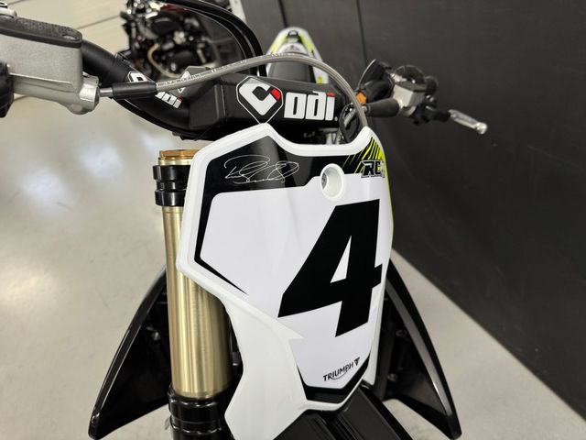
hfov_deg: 71.6
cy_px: 220
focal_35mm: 24
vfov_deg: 56.8
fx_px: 406
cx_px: 293
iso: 160
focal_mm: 6.76
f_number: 1.78
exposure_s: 1/100
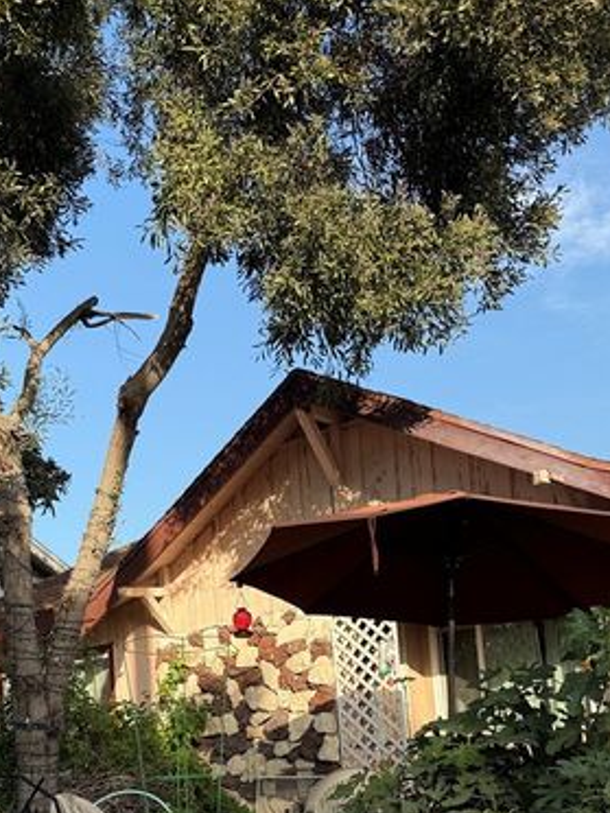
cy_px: 690
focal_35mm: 43
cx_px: 254
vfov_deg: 41.3
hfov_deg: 33.5
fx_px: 1010
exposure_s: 1/1553
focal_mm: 6.76
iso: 80
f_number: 1.78
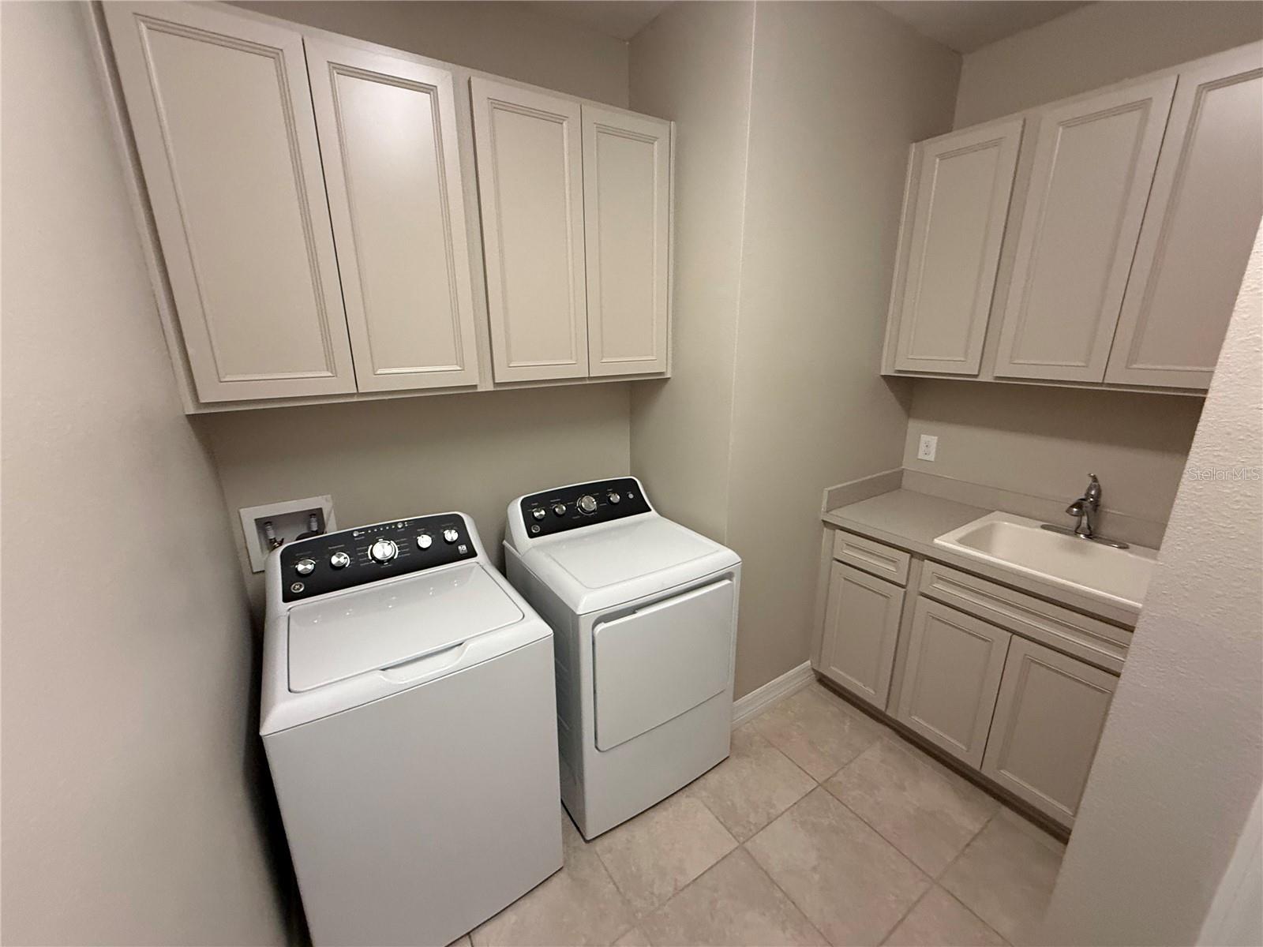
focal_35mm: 14
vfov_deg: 85.7
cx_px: 632
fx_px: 511
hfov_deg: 102.1
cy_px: 474
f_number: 2.2
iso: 400
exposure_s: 1/60
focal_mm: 2.22
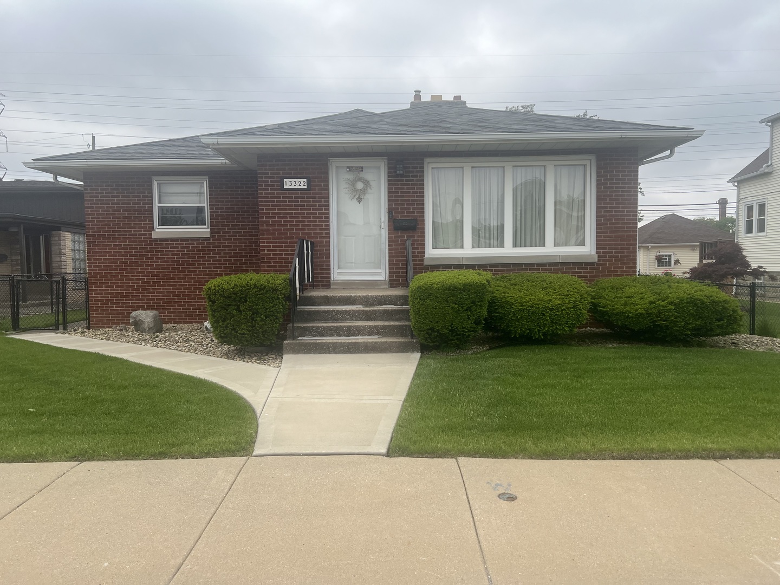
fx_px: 586
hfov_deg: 67.3
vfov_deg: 53.1
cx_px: 390
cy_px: 292
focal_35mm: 26
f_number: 1.5
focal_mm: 5.7
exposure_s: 1/4630
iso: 50
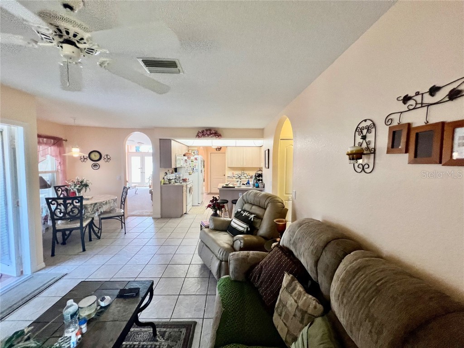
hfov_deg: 106.2
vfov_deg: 89.9
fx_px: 174
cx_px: 232
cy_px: 174
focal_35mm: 13
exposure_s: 1/120
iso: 200
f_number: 1.8
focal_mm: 1.57
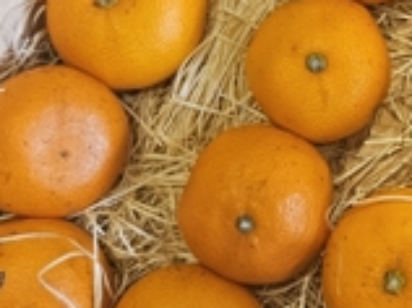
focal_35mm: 70
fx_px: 832
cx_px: 381
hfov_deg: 26.7
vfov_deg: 20.2
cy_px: -8
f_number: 1.8
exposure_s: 1/100
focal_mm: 5.4
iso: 200
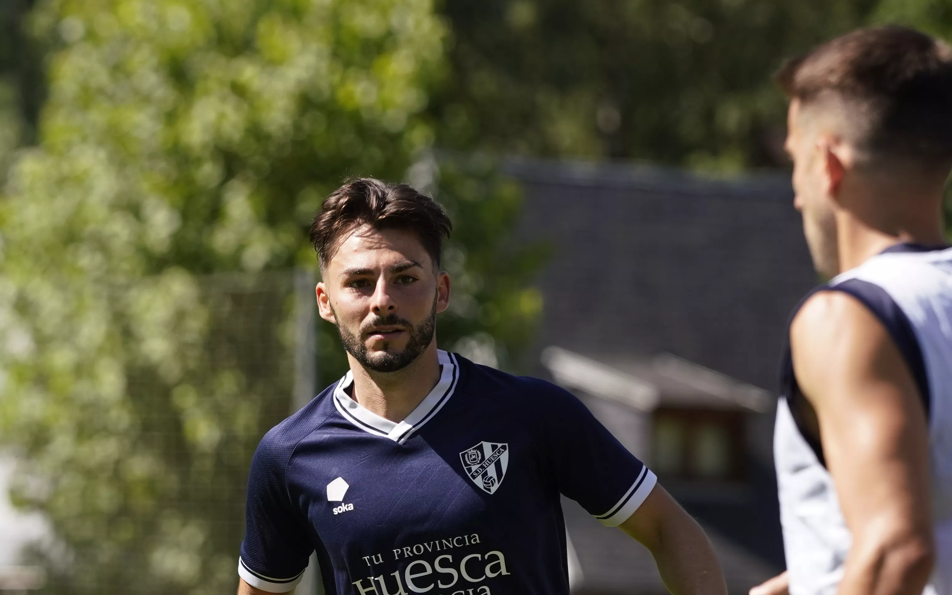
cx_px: 352
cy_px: 724
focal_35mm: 425
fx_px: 11035
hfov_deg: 4.9
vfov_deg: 3.1
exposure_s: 1/1250
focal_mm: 160.5
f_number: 4
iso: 200
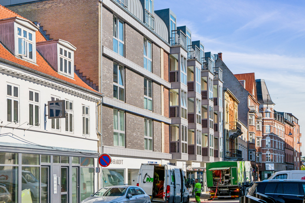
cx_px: 50
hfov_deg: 31.3
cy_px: 83
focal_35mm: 62
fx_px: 525
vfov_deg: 21.9
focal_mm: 35
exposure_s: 1/1000
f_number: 11
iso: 800
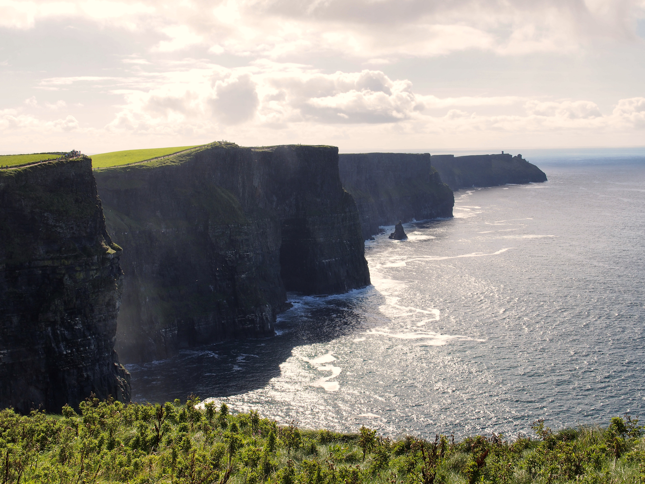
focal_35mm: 46
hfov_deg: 41.2
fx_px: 857
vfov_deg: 31.5
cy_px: 242
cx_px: 322
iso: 200
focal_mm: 23
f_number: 7.1
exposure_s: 1/400
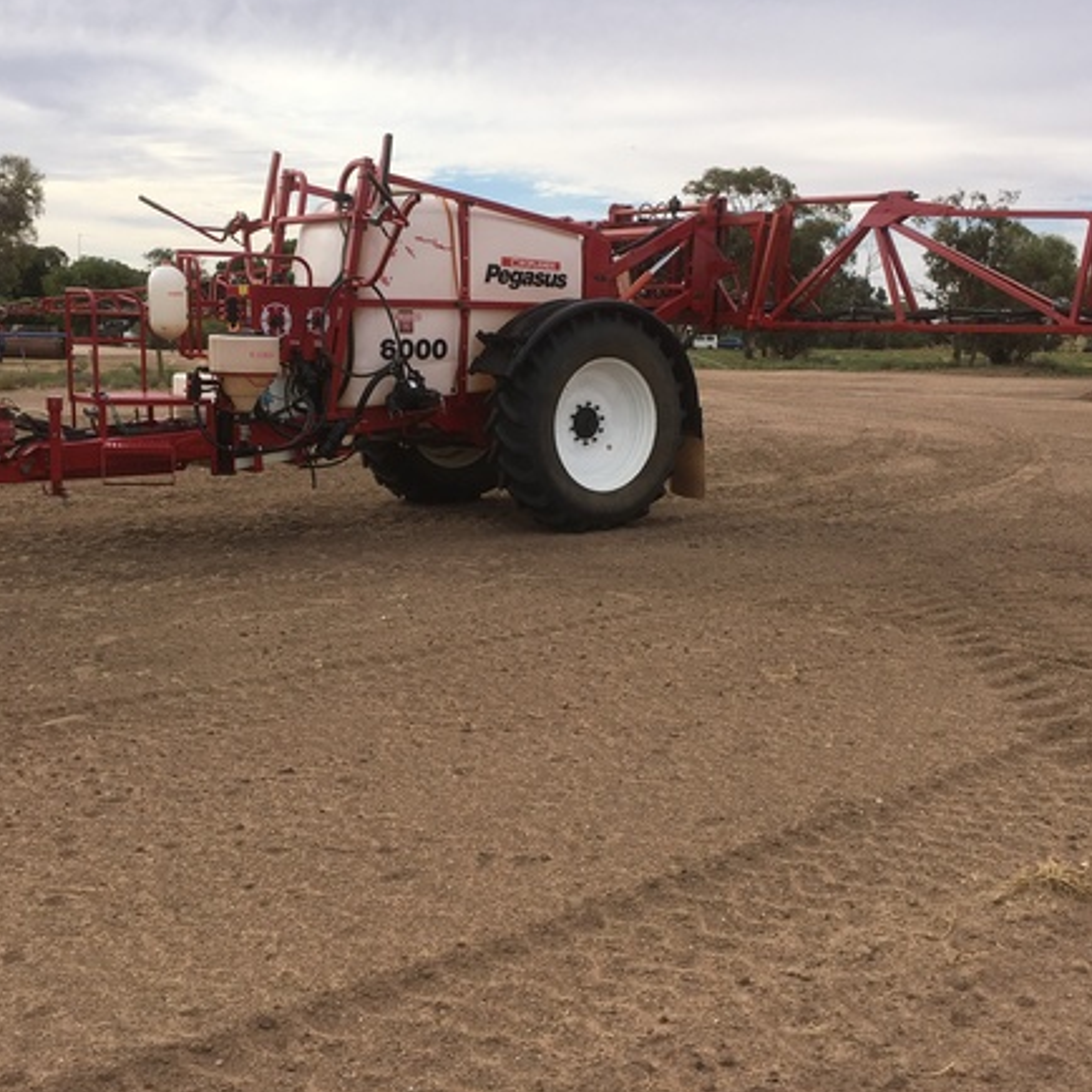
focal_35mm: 39
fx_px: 1392
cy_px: 542
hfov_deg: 42.8
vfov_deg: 42.8
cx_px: 538
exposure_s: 1/1603
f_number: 2.2
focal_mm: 4.15
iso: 25
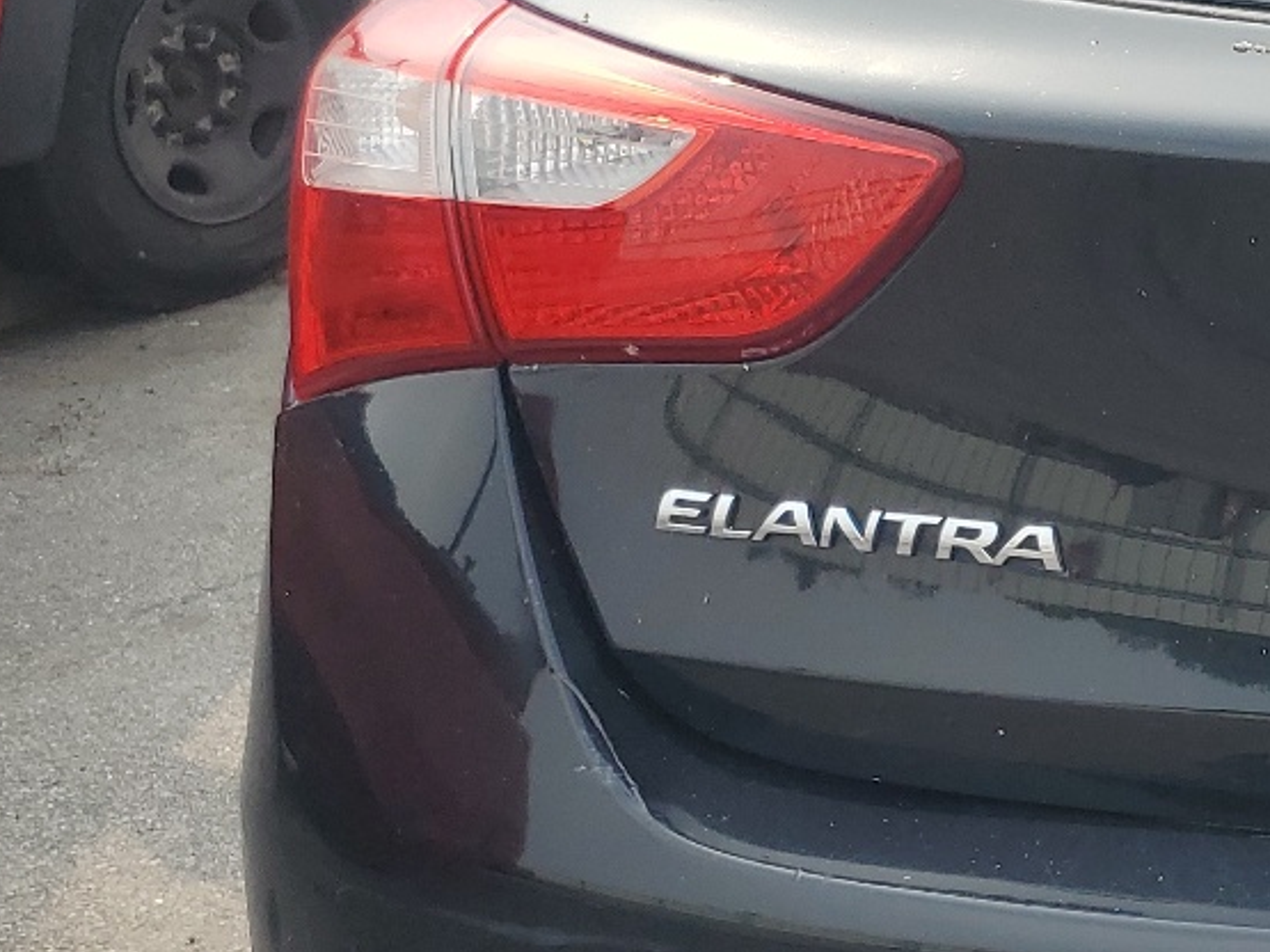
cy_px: 458
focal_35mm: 75
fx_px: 2751
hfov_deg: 22.3
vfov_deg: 19.6
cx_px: 1796
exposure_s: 1/1250
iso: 50
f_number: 1.5
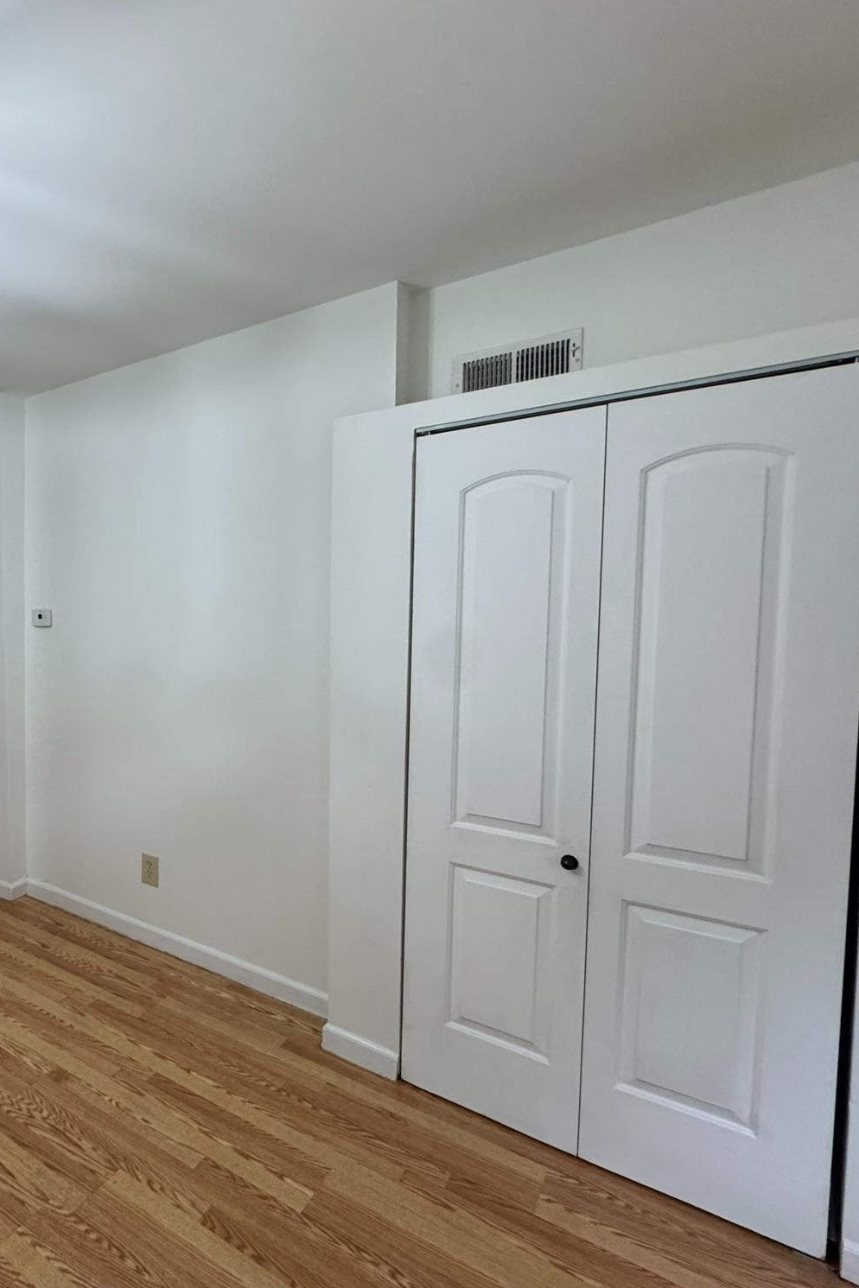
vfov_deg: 84.0
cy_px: 654
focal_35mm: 20
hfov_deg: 52.5
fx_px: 716
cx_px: 50
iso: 320
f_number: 2.2
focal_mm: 2.22
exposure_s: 1/120
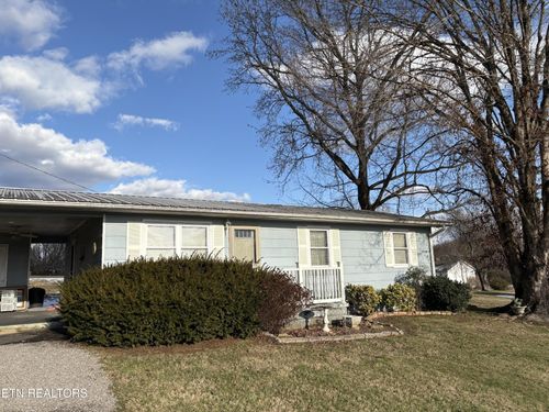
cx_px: 274
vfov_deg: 53.1
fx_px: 412
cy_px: 206
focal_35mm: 26
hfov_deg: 67.3
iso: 50
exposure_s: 1/3279
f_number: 1.6
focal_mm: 5.96
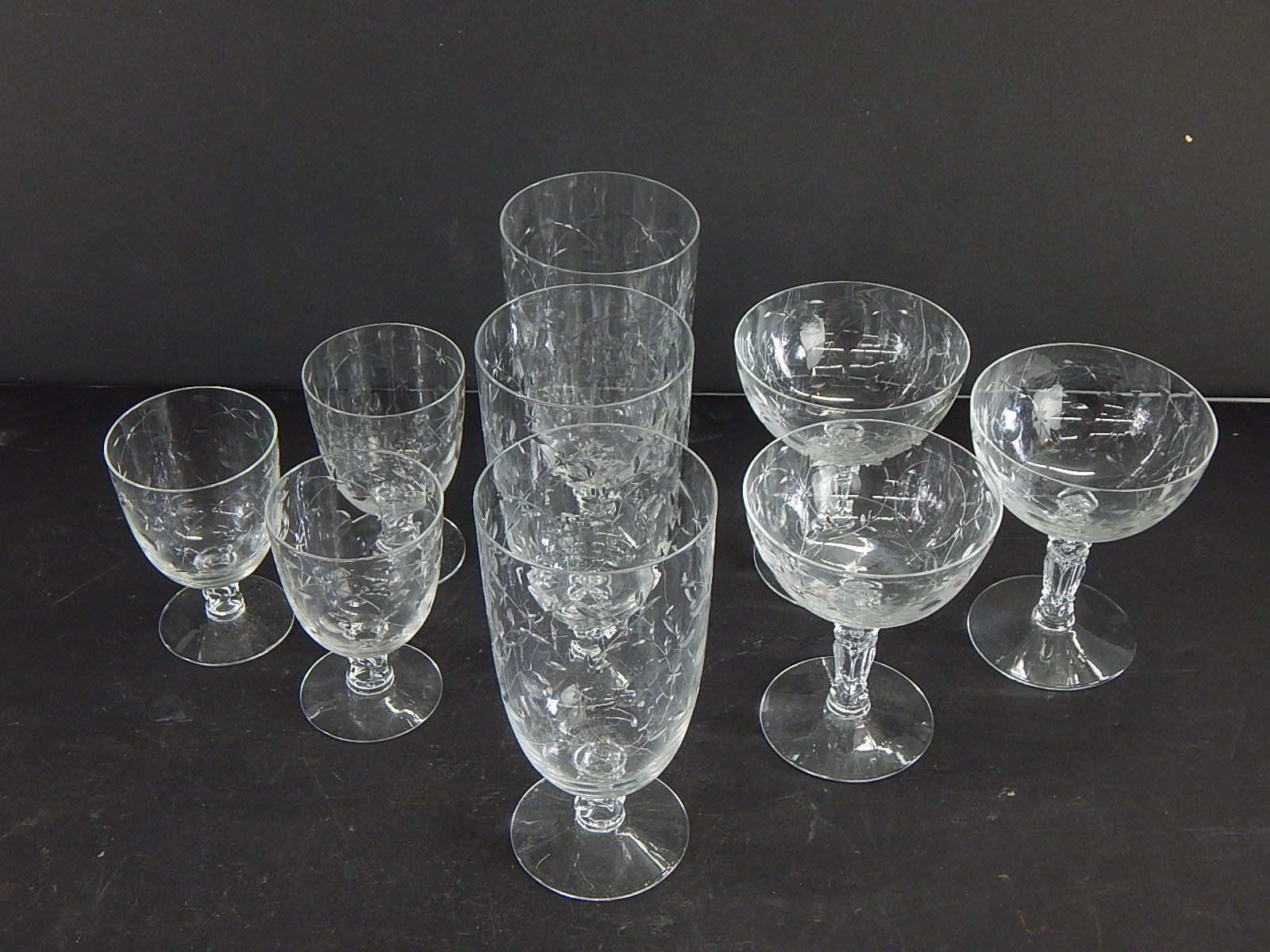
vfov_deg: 30.3
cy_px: 476
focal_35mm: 48
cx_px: 635
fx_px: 1761
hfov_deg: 39.7
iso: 180
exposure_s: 1/30
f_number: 3.7
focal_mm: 8.6
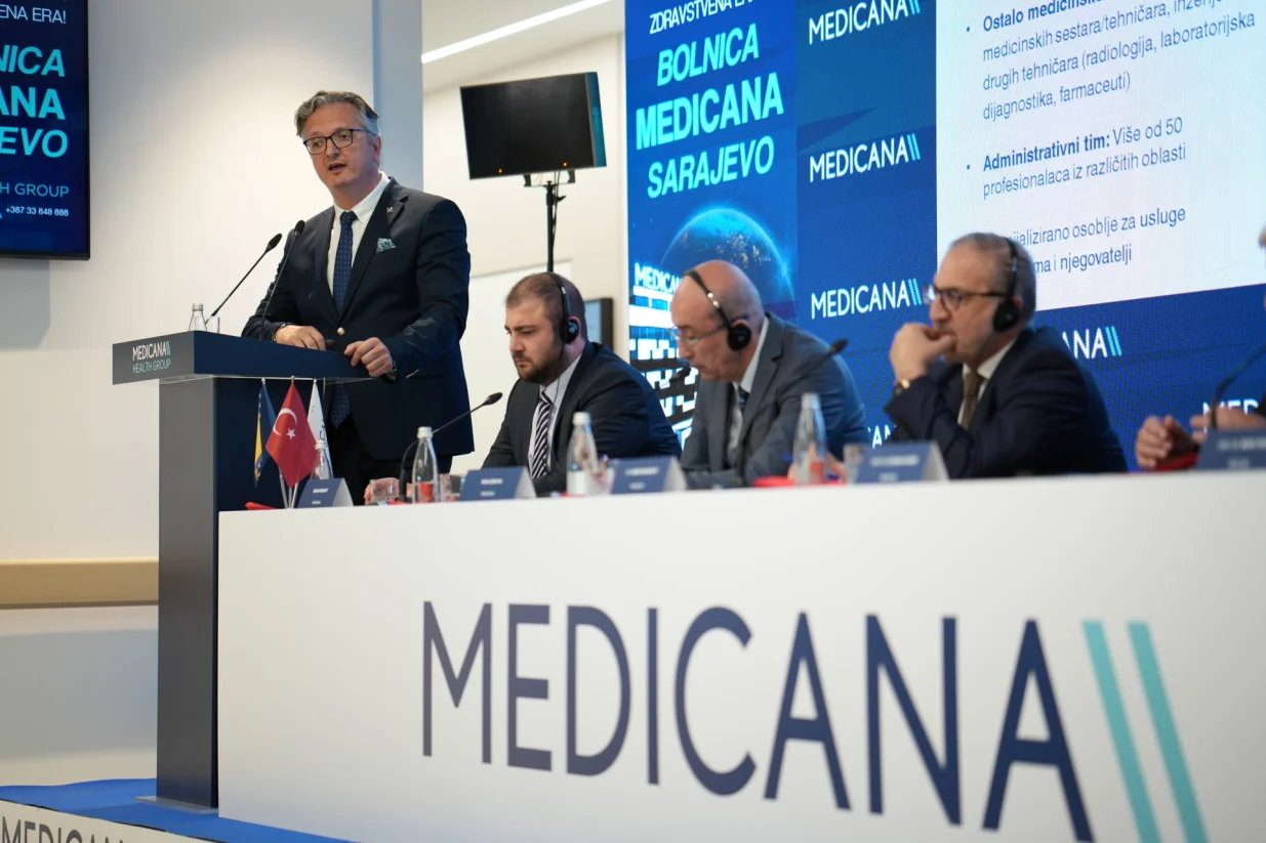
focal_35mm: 85
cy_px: 422
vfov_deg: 16.1
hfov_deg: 23.9
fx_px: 2989
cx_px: 633
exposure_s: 1/200
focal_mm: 85
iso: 400
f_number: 1.8
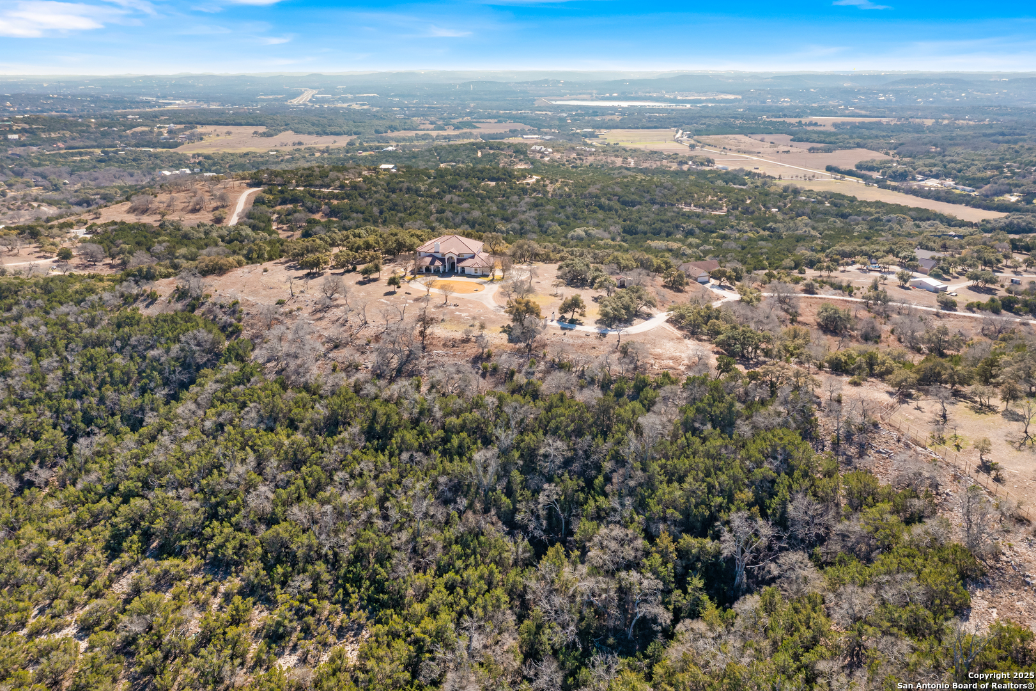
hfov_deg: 65.5
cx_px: 518
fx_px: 806
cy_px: 346
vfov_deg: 46.4
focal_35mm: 28
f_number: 5.6
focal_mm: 10.26
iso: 100
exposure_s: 1/500
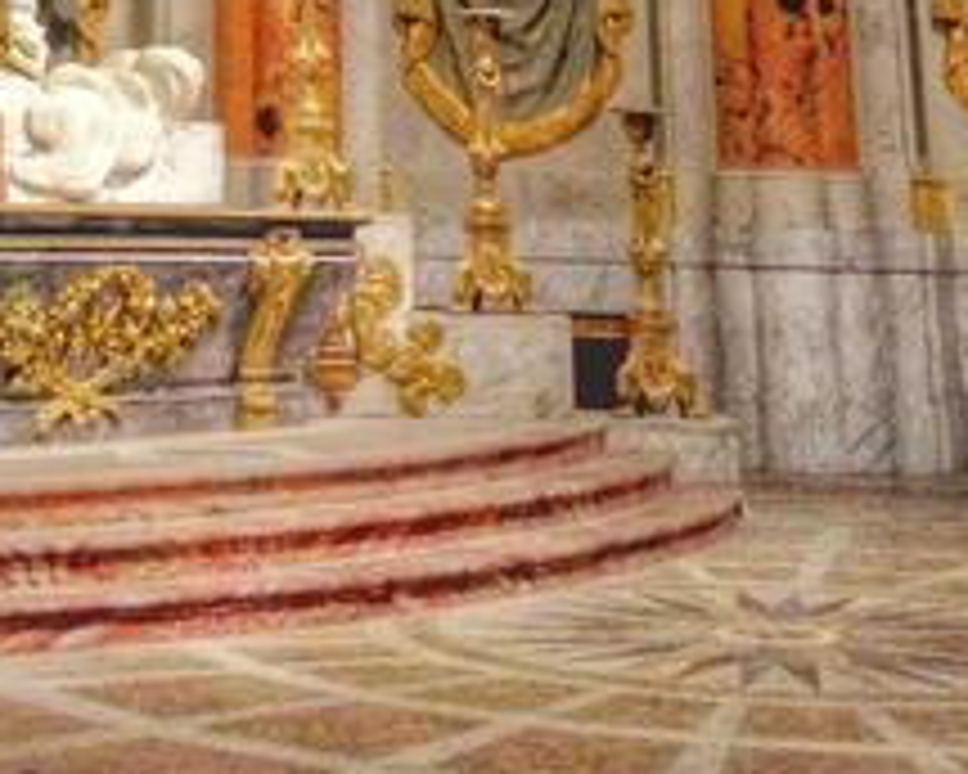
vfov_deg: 15.5
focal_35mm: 90
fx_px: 2578
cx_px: 144
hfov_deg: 20.9
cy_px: -464
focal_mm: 4.13
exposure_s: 1/20
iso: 320
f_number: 2.4
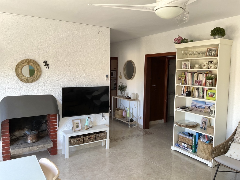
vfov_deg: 48.2
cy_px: 90
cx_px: 120
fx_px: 201
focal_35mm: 29
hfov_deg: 61.7
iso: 64
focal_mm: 3
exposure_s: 1/120
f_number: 1.8
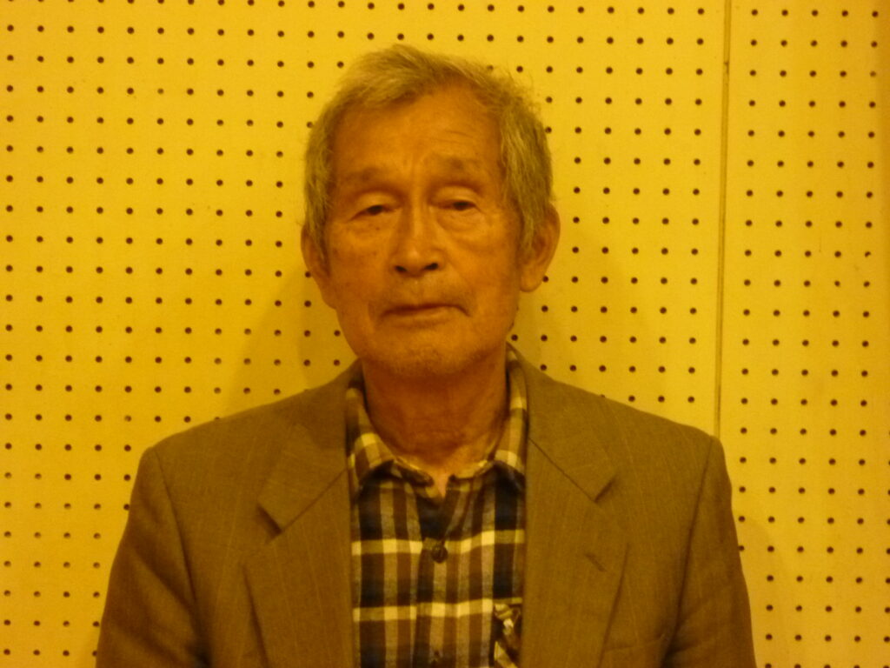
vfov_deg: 14.1
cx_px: 445
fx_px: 2700
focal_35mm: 105
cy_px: 334
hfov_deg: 18.7
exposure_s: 1/25
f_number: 5.7
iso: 800
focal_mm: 18.6
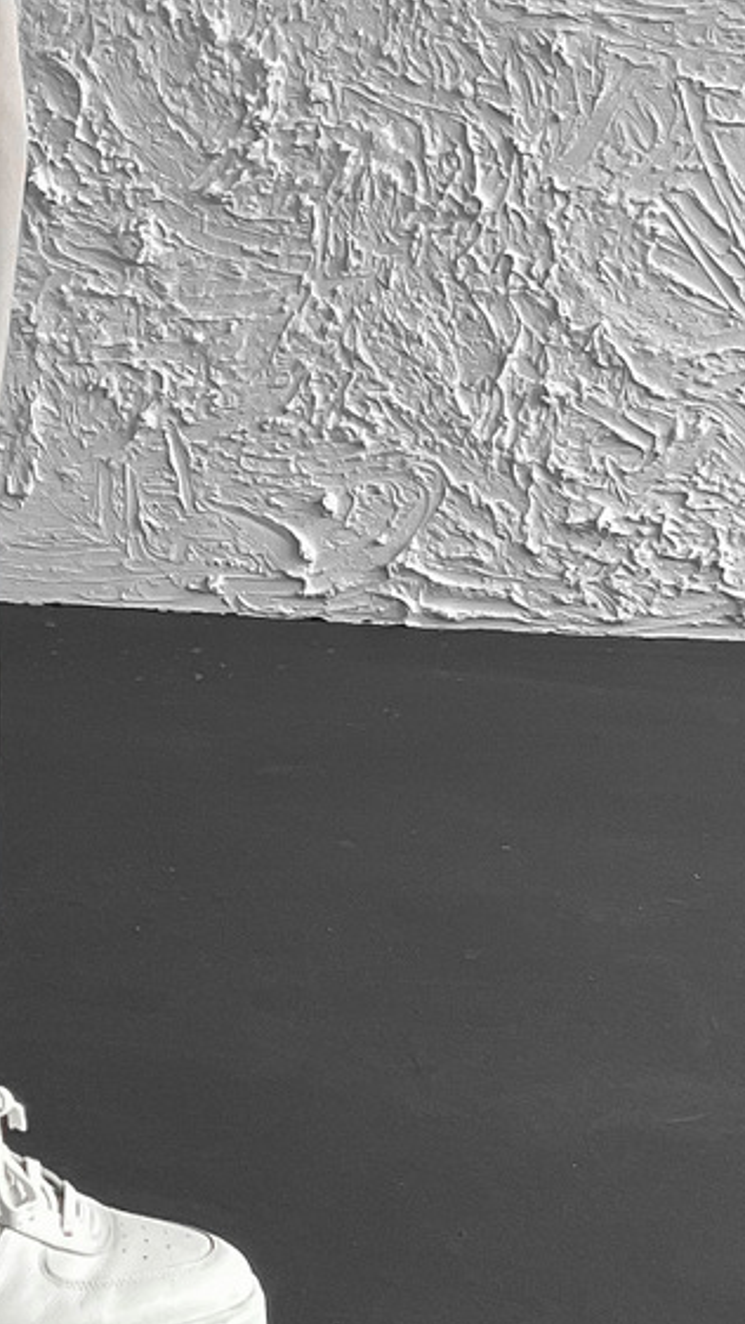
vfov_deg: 23.1
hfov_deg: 12.8
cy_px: 153
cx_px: -351
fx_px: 3162
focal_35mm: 90
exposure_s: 1/100
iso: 64
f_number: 1.8
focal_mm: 3
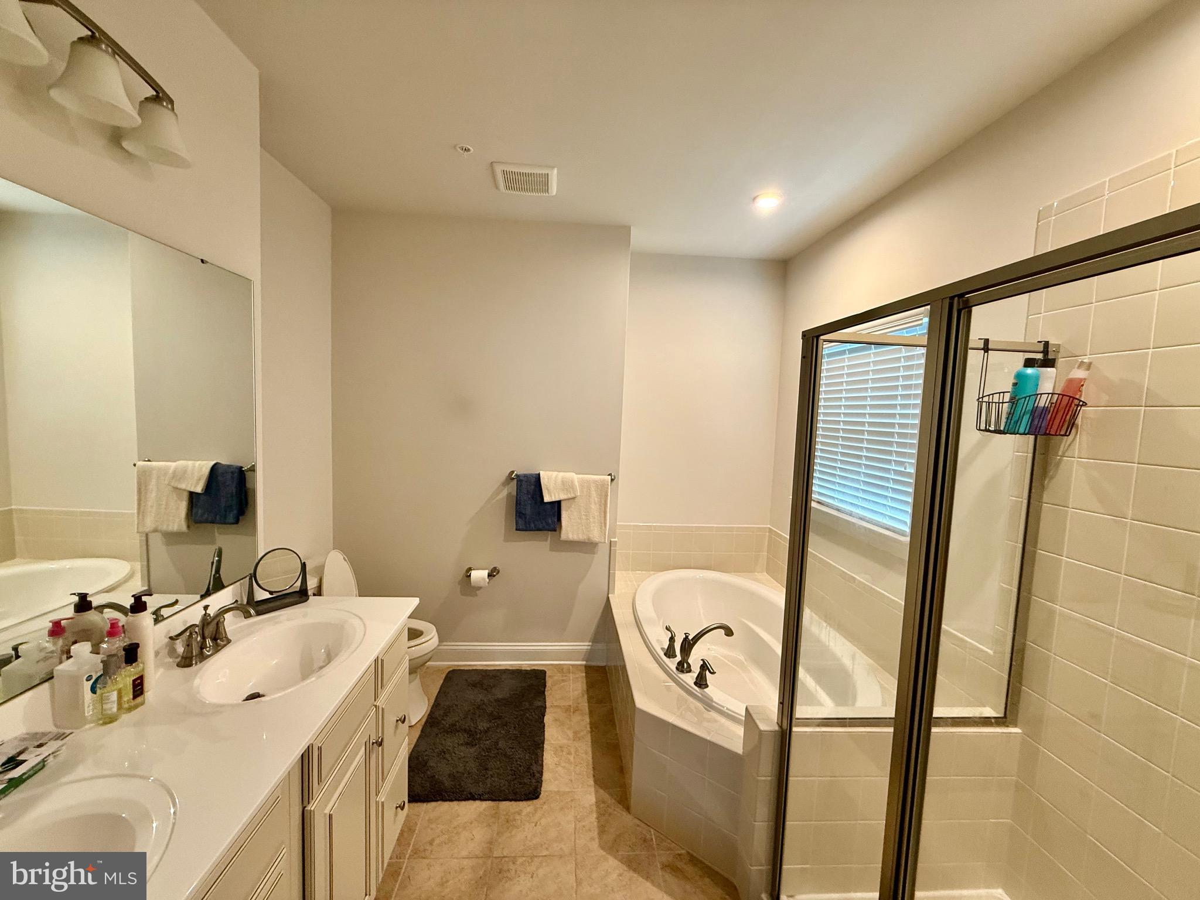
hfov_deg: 102.1
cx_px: 600
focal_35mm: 14
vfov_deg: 85.7
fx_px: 485
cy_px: 450
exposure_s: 1/60
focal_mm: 2.22
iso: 200
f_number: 2.2
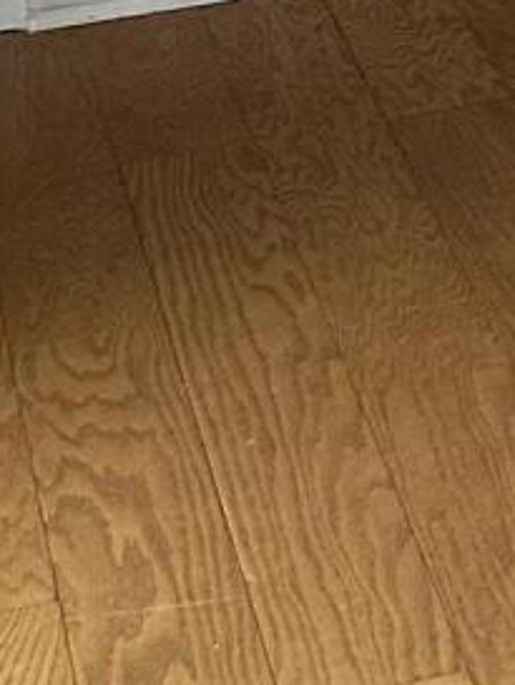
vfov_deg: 10.2
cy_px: -778
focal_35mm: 176
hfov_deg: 7.0
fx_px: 3489
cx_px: 1816
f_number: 1.78
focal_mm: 6.86
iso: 125
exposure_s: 1/60
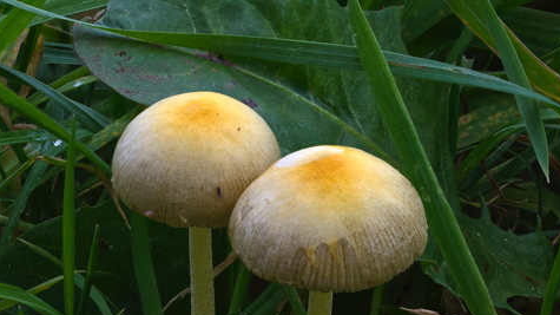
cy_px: 340
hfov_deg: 12.2
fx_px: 2613
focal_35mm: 176
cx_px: 281
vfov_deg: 6.9
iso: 800
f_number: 5.6
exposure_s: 1/400
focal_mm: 60
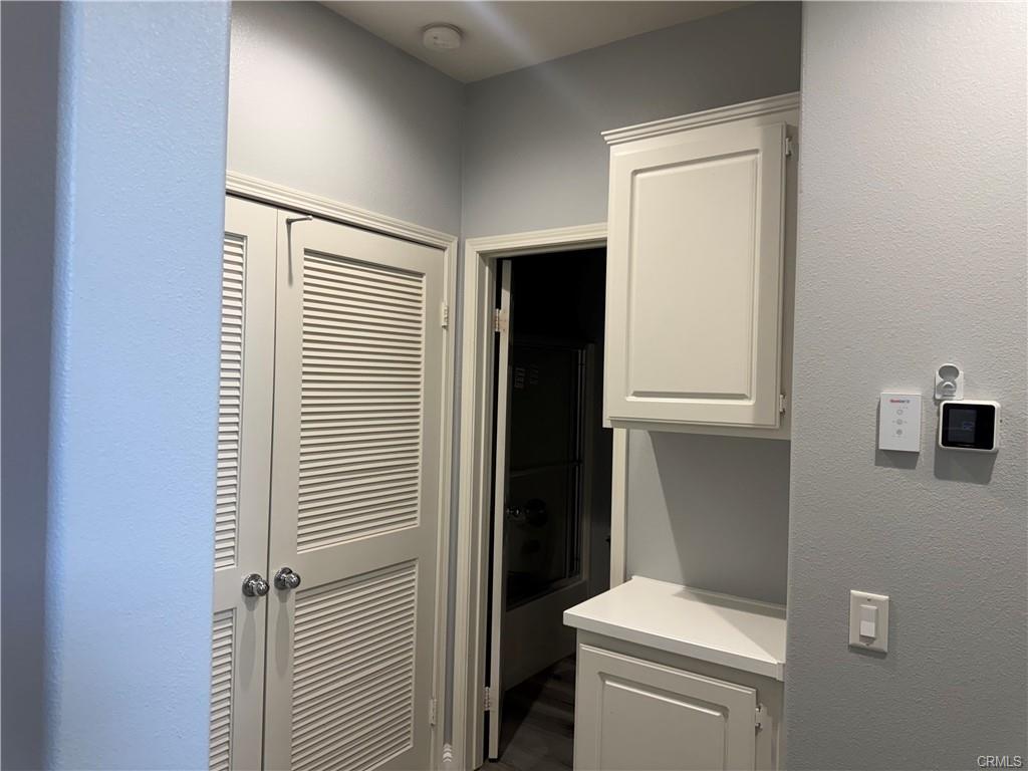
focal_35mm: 24
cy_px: 386
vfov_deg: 56.8
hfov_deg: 71.6
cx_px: 514
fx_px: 713
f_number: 1.78
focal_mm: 6.76
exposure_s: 1/120
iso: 160
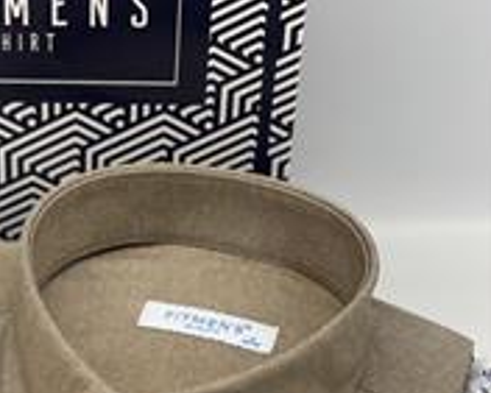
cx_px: 70
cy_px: 478
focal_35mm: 119
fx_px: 1730
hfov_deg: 16.0
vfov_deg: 12.6
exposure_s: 1/122
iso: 32
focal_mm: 6
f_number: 2
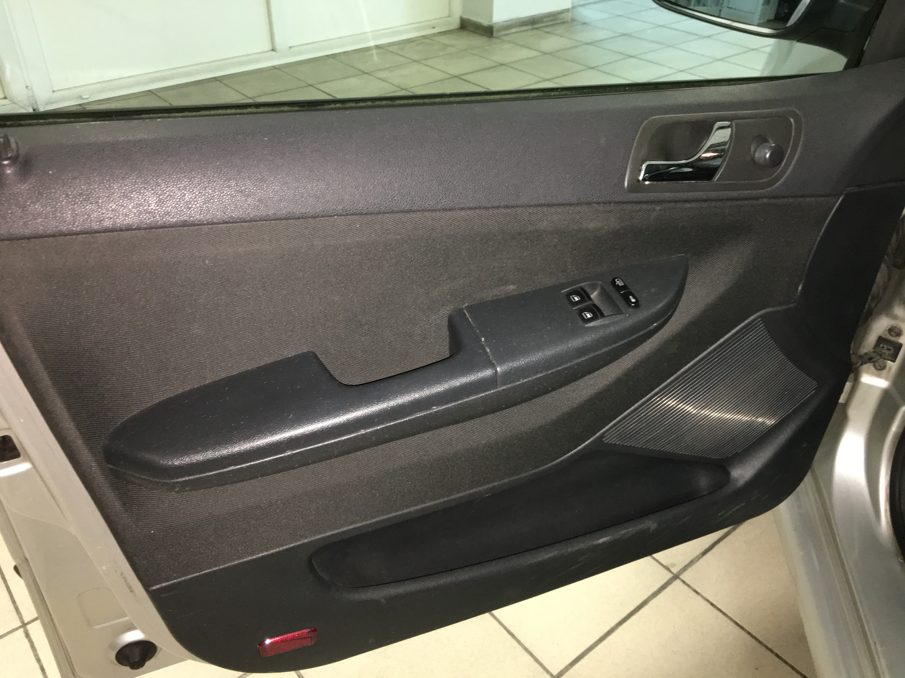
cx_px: 452
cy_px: 339
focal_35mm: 29
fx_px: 758
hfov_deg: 61.7
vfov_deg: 48.2
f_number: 2.2
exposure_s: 1/17
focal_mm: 4.15
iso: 200
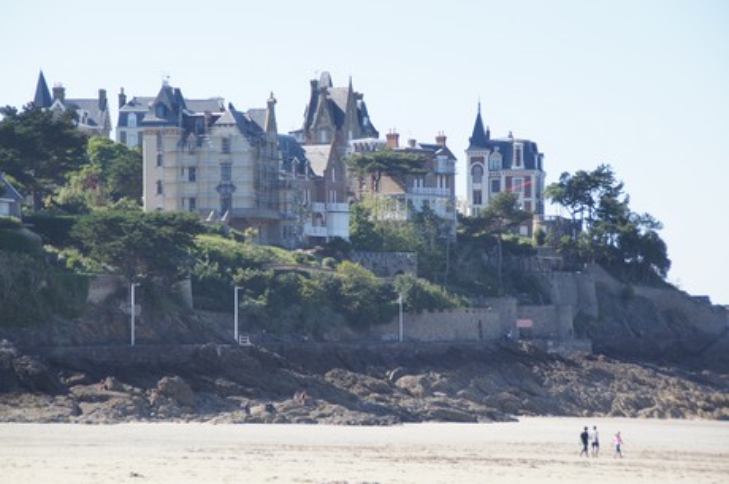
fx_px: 3335
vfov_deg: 8.3
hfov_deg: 12.5
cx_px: 364
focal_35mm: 165
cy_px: 242
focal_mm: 110
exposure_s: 1/200
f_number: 6.3
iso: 100
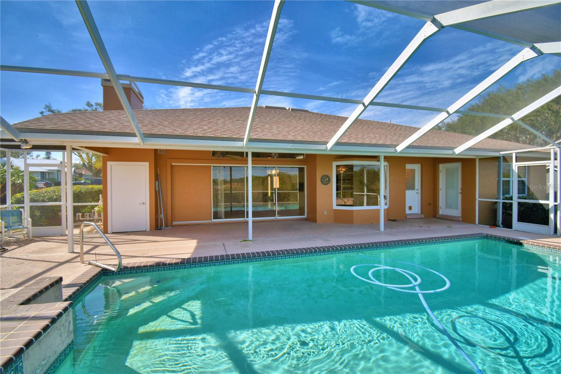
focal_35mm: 15
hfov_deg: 100.4
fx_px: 234
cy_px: 187
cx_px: 280
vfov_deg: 77.3
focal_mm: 10
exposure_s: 1/640
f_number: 4.5
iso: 100
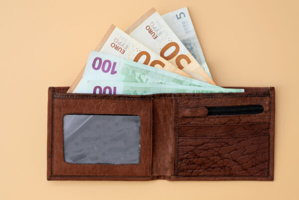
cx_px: 150
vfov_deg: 15.2
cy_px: 100
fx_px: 747
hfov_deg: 22.6
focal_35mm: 90
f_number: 4
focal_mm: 60
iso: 400
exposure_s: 1/420
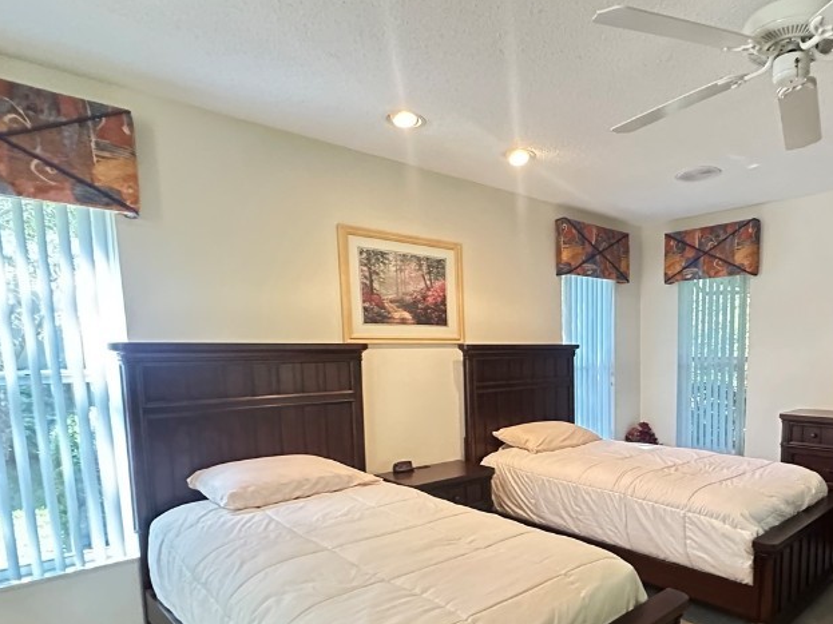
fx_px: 553
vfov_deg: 57.6
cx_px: 570
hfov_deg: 71.3
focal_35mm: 23
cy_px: 413
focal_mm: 2.22
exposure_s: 1/40
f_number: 2.2
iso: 1250
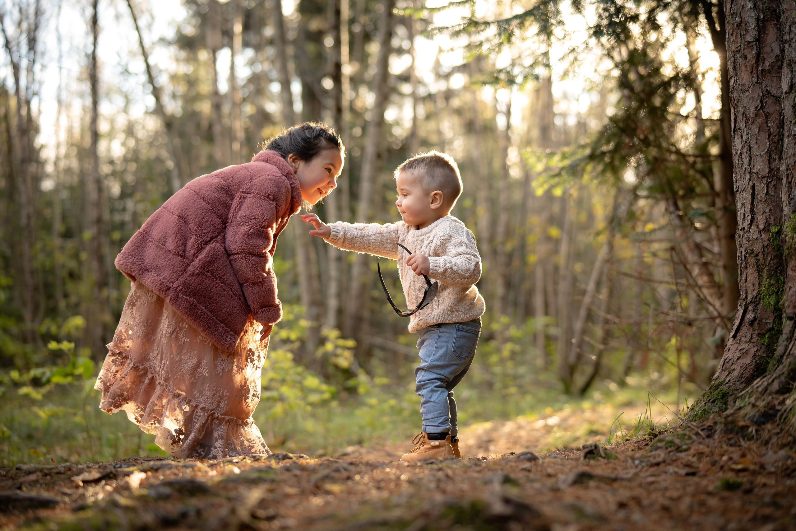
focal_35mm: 50
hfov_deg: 39.6
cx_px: 398
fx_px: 1106
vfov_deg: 27.0
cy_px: 266
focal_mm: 50
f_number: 1.8
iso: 800
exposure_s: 1/640
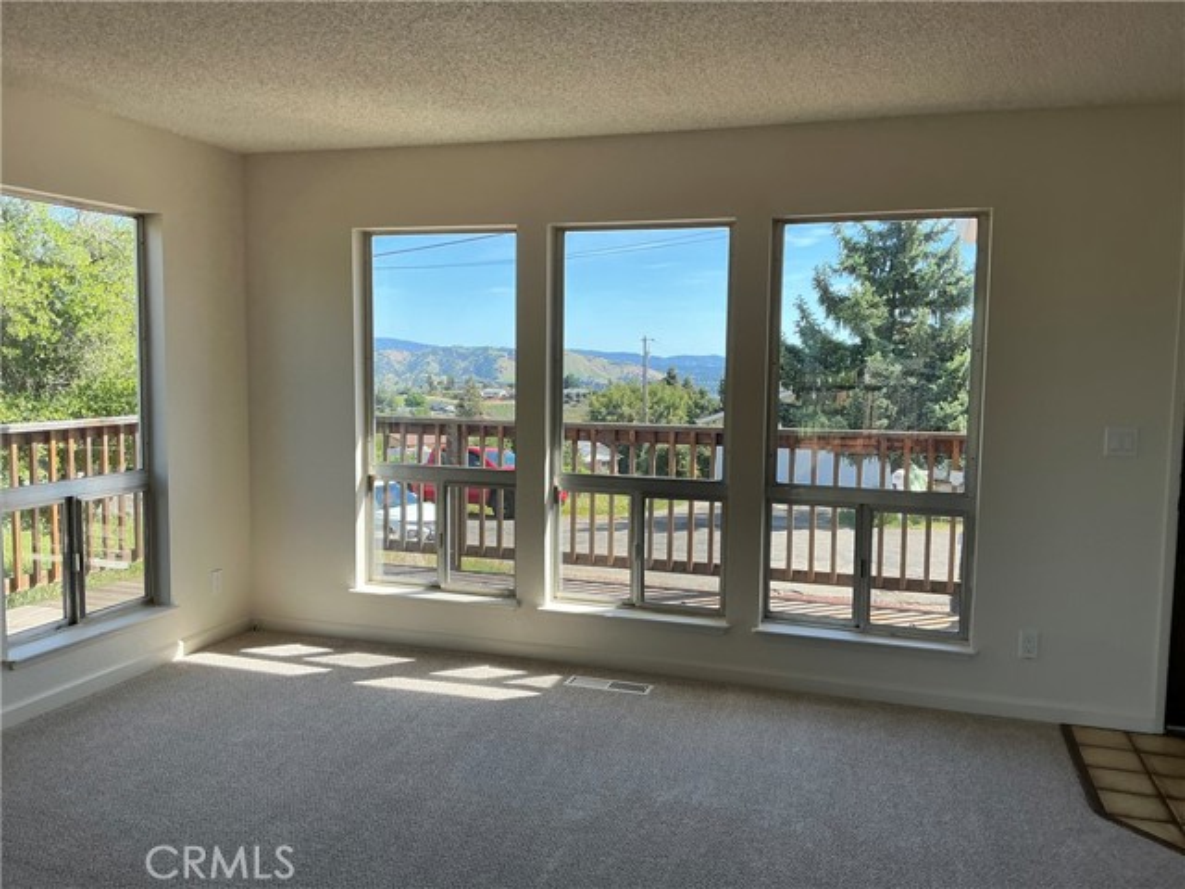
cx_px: 592
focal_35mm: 28
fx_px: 959
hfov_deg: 63.4
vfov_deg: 49.7
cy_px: 444
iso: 25
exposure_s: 1/325
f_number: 1.8
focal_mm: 3
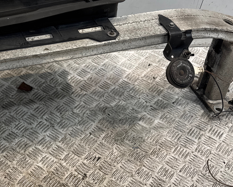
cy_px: 98
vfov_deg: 25.8
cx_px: 53
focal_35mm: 59
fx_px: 407
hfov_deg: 31.3
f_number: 1.78
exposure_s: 1/100
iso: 64
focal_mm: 6.76
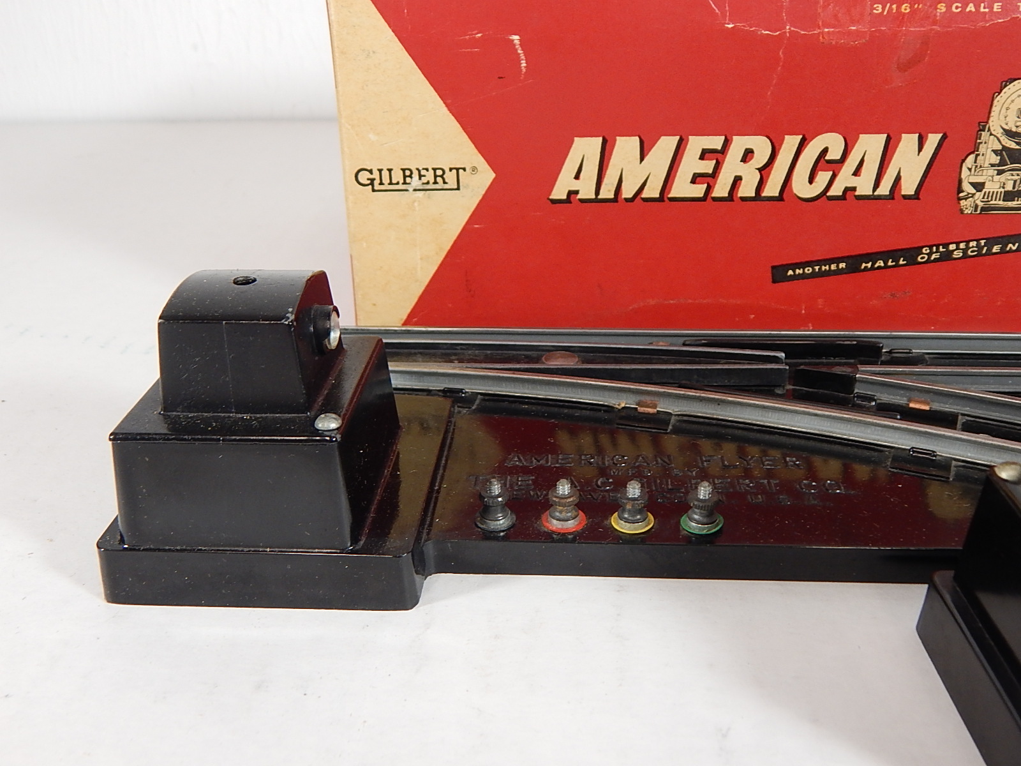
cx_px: 510
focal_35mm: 34
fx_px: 1003
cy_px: 383
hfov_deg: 54.0
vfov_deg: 41.8
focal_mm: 6.1
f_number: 3.3
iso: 180
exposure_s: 1/30
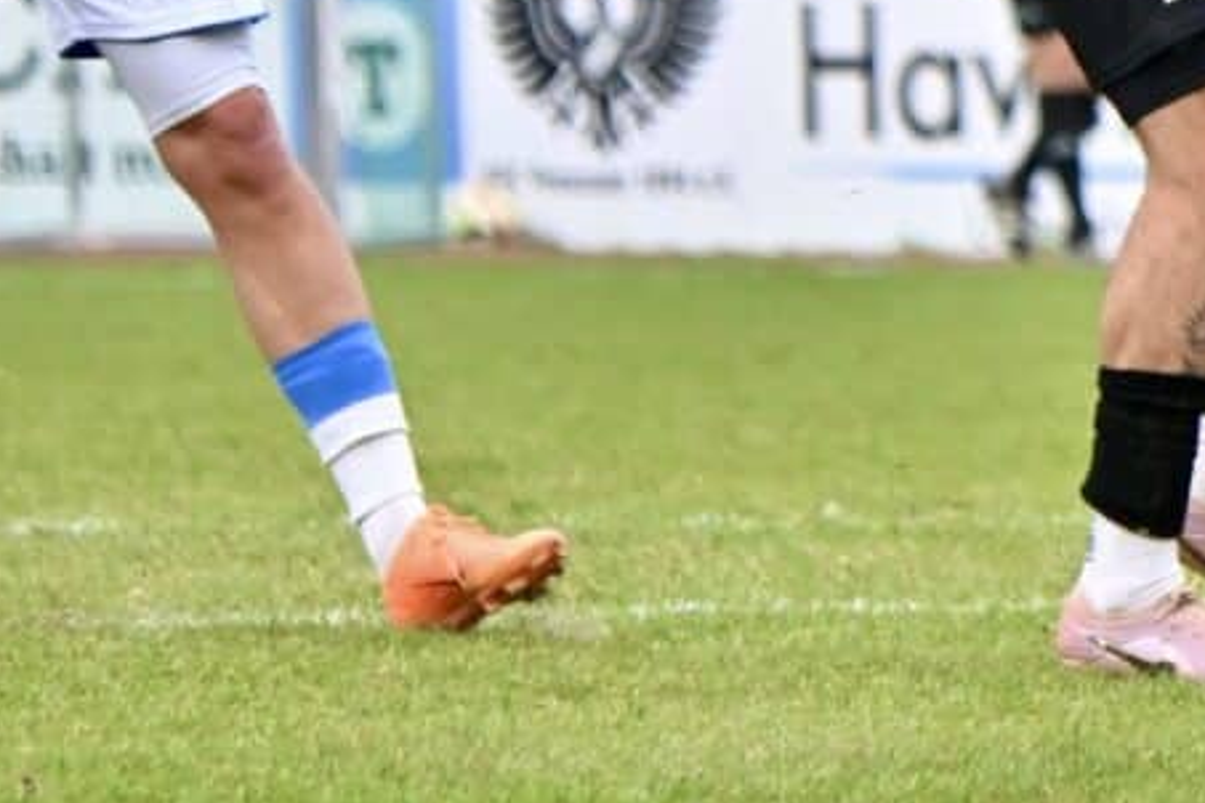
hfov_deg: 2.1
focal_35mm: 995
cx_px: 2234
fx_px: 33302
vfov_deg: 1.4
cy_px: -565
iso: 1250
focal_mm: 220
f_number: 5.3
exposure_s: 1/1600
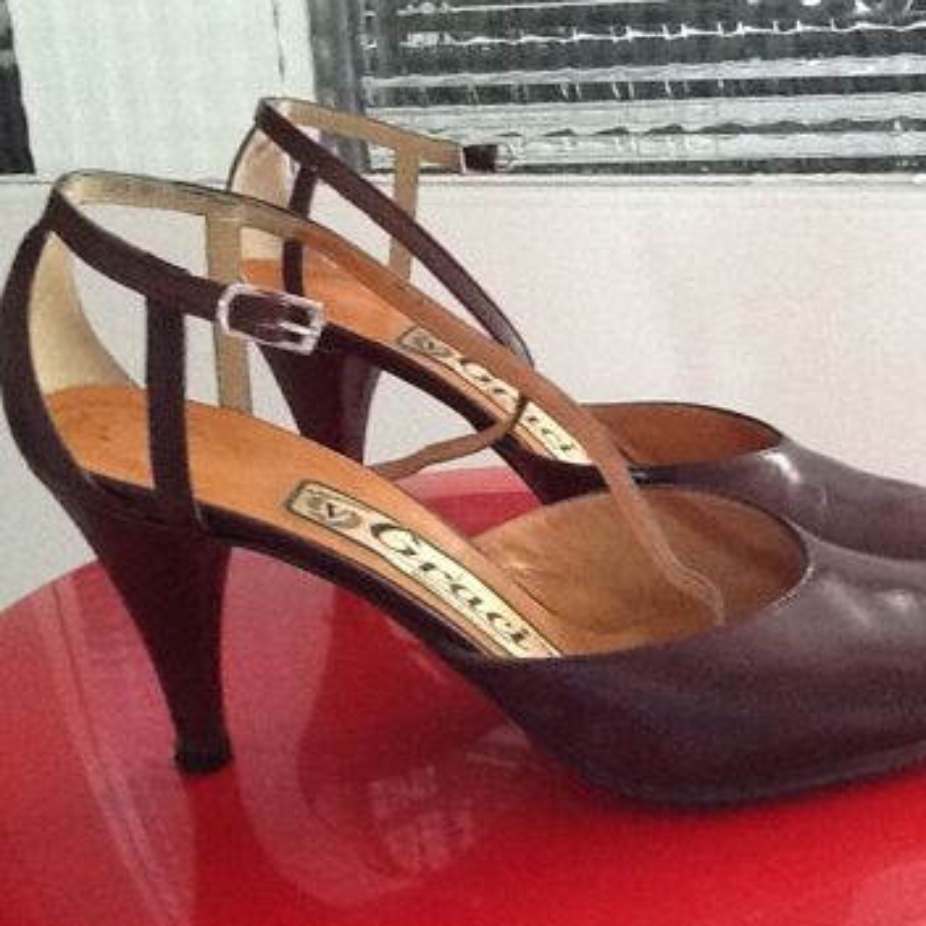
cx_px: 547
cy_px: 471
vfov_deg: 32.2
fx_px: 1604
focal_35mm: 53
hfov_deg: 32.1
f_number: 2.4
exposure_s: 1/30
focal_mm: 2.03
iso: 320
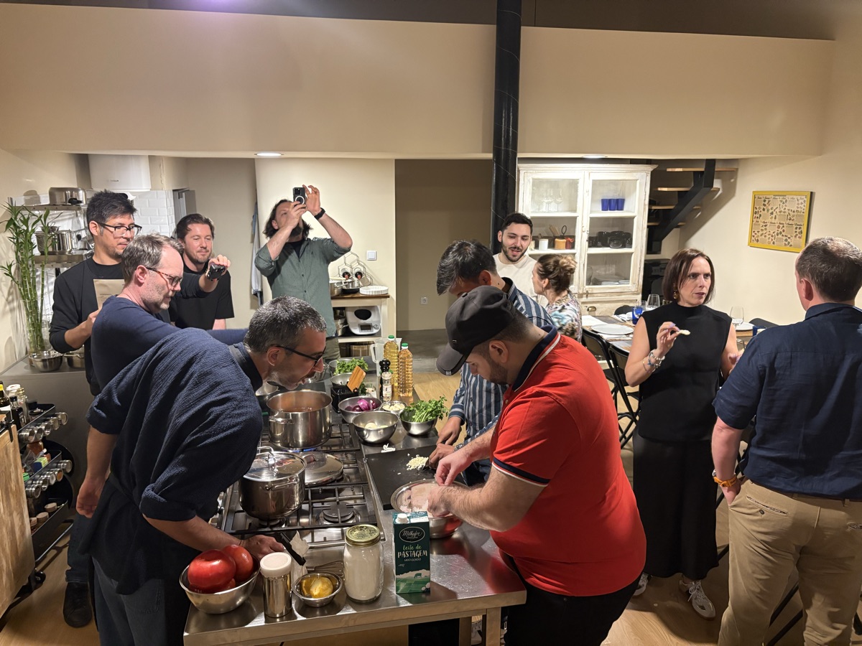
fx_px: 647
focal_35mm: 26
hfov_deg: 67.3
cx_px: 431
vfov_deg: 53.1
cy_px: 323
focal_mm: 5.96
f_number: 1.6
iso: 320
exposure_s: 1/50
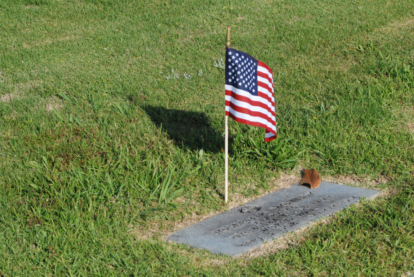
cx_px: 208
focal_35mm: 117
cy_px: 129
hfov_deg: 17.5
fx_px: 1347
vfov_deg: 11.7
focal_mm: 68
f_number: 11
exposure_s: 1/2000
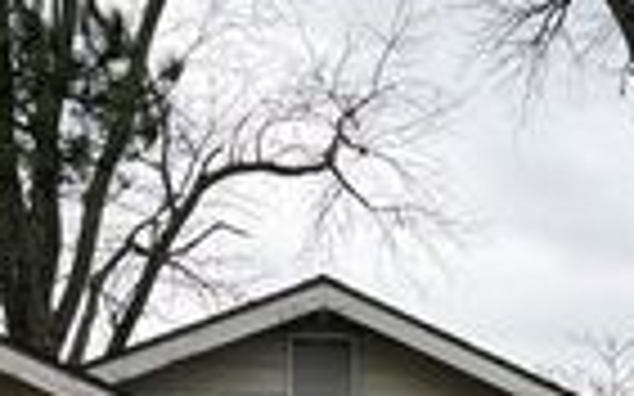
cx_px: 486
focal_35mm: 98
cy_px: 655
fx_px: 1693
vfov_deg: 12.4
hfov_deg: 21.0
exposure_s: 1/503
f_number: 1.6
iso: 50
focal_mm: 5.96
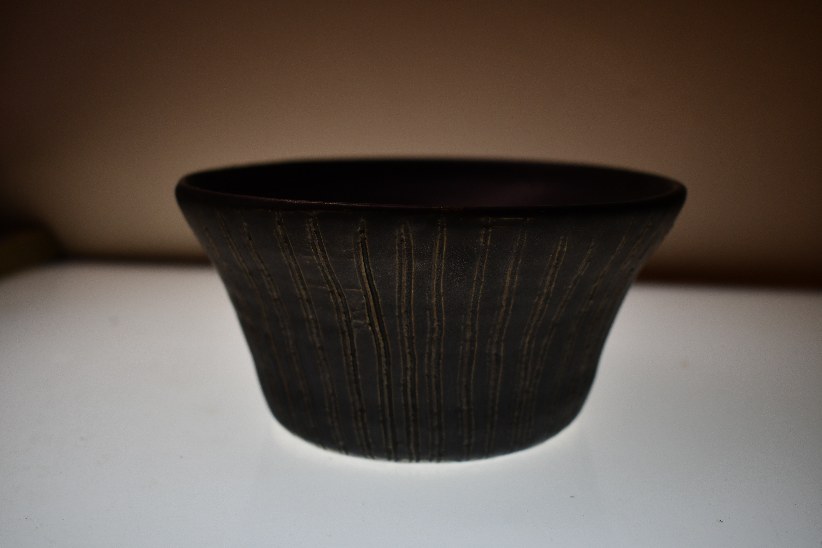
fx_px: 913
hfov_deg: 48.5
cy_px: 274
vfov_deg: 33.4
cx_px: 411
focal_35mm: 40
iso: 400
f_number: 4.5
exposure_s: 1/250
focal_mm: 27
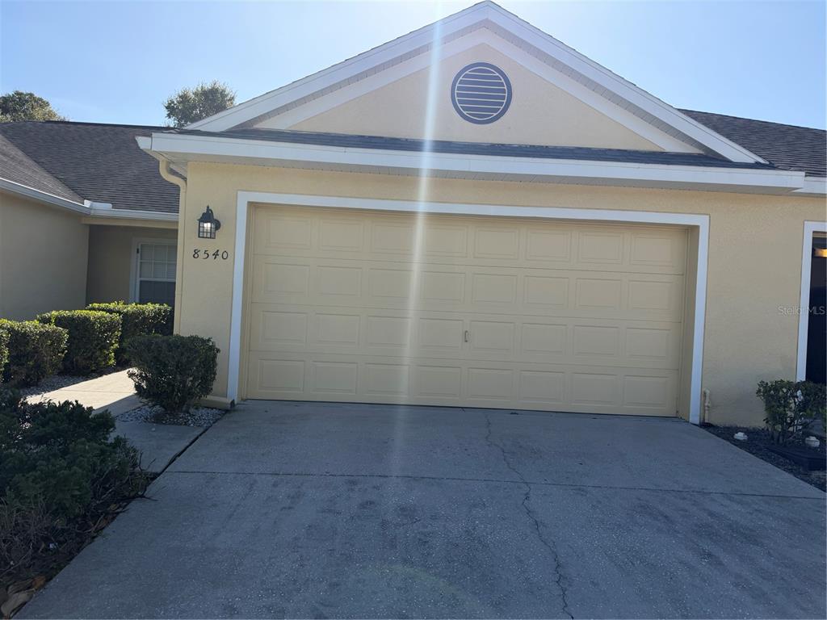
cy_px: 310
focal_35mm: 24
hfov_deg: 71.6
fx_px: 573
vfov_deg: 56.8
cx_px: 414
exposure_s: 1/4167
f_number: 1.78
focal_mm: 6.76
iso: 100
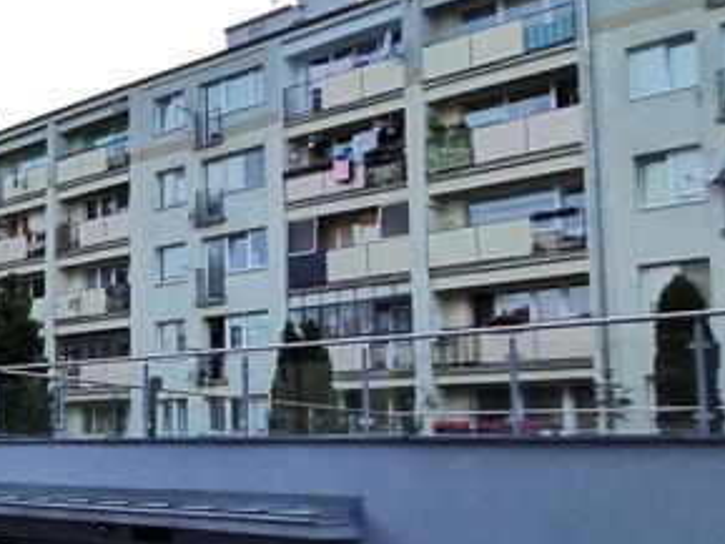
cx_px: -238
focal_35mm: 52
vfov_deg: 28.0
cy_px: 330
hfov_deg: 29.1
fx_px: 1090
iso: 500
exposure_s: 1/40
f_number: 2.2
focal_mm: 2.35
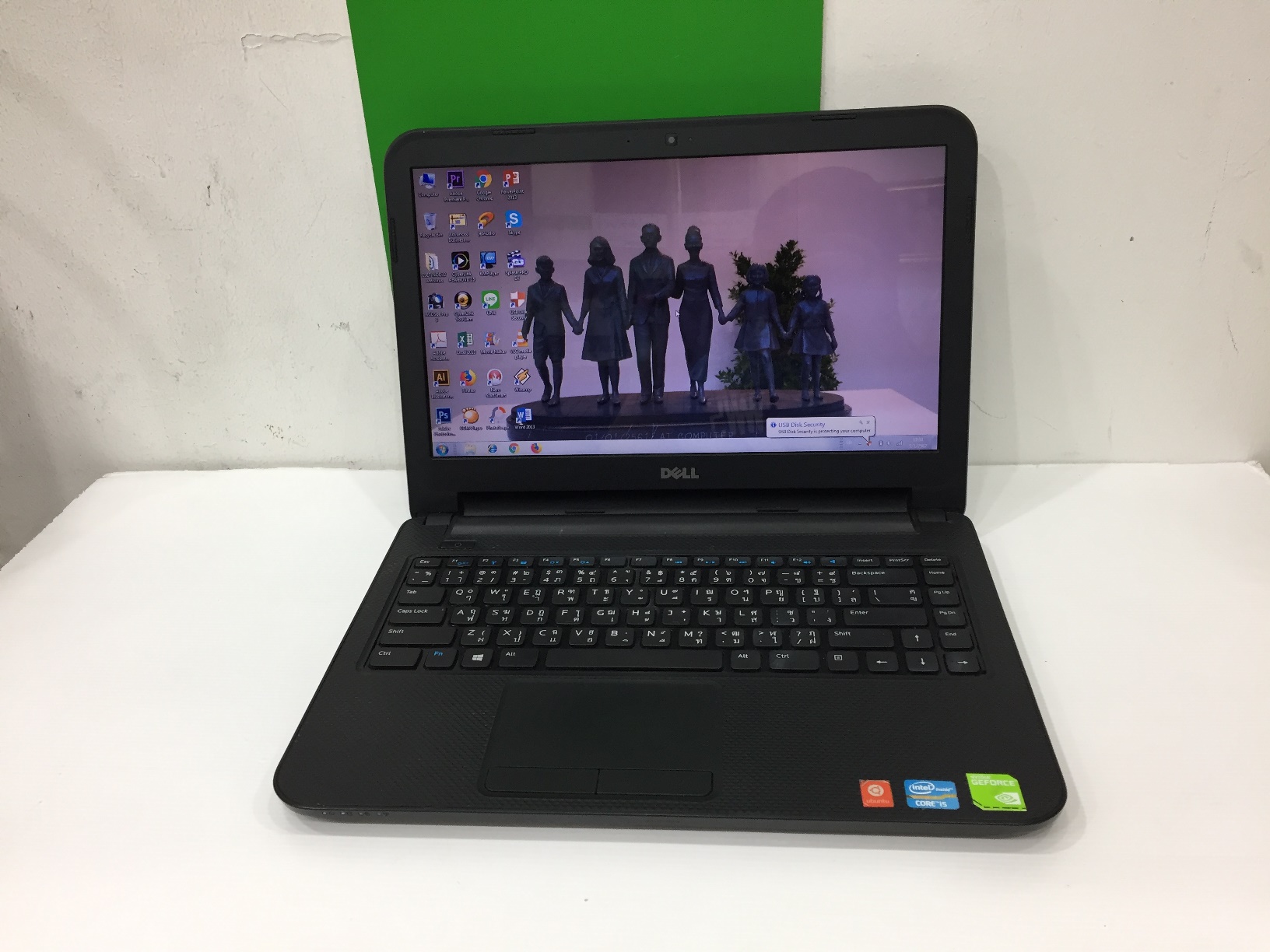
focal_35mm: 29
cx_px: 635
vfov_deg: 48.2
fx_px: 1064
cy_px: 476
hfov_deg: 61.7
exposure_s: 1/33
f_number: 2.2
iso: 80
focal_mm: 4.15
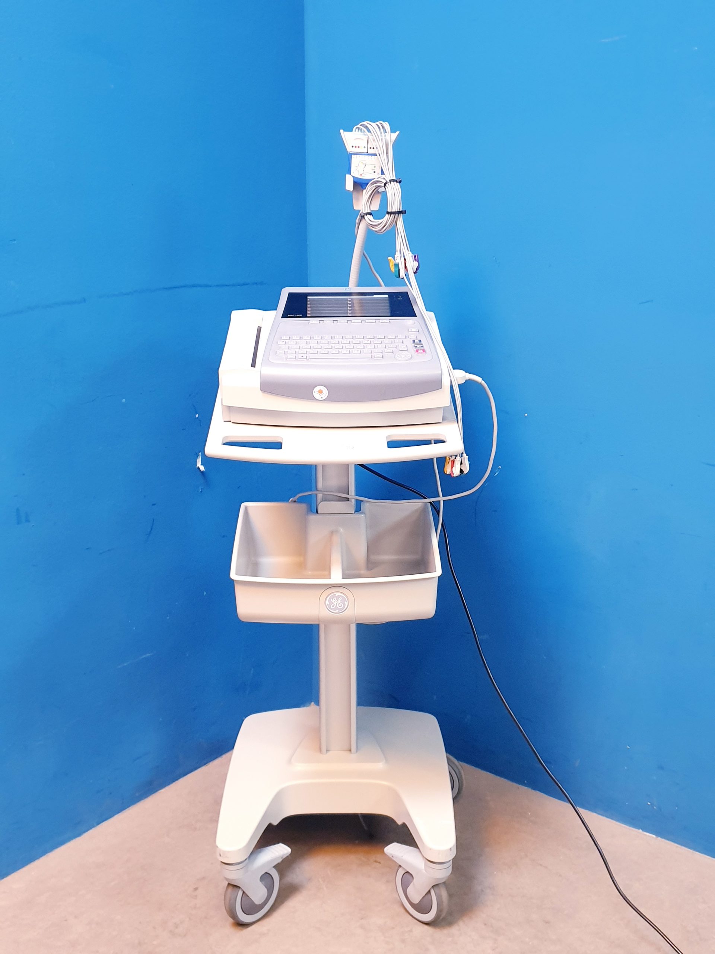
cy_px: 477
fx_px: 716
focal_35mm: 26
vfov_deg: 67.3
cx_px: 358
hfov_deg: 53.1
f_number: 1.5
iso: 250
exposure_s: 1/50
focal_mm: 4.3
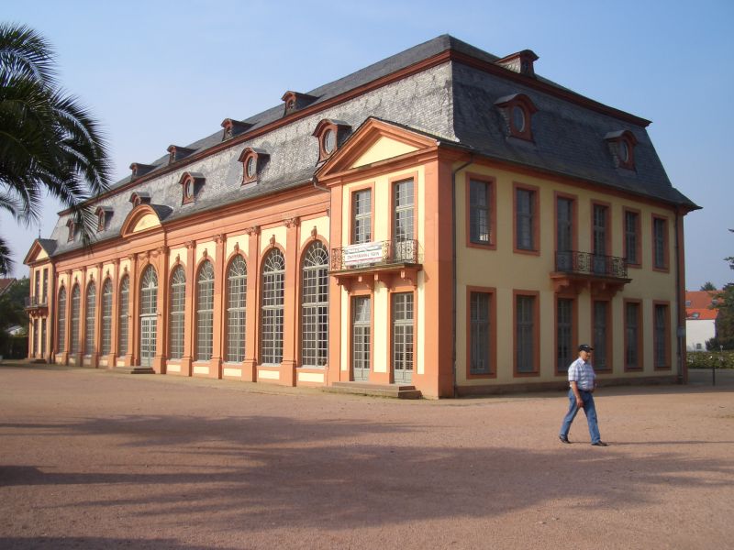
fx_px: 742
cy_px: 275
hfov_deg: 52.6
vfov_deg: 40.7
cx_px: 367
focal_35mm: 35
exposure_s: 1/400
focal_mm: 5.8
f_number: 4.3
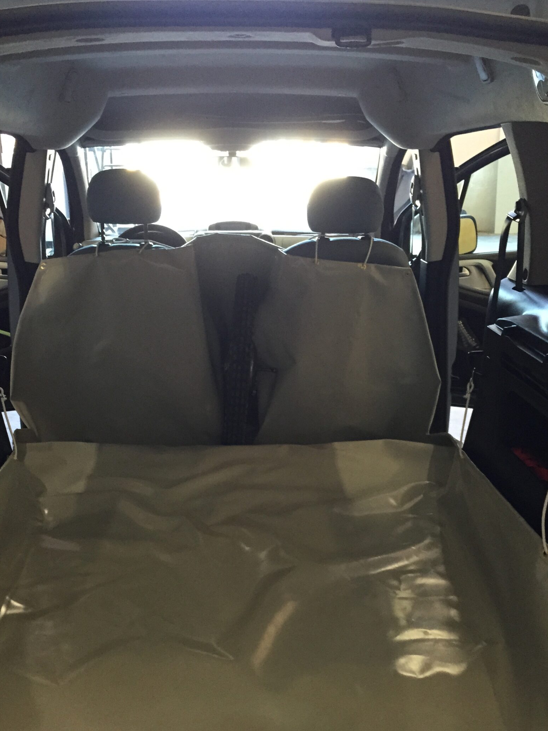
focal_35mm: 36
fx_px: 760
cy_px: 447
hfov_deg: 39.6
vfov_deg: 50.9
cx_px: 246
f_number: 2.2
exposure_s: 1/30
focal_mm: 4.15
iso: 200
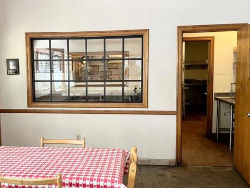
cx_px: 97
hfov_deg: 49.8
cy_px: 94
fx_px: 267
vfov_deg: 38.6
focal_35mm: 37
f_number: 1.6
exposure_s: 1/60
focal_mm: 5.1
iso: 200
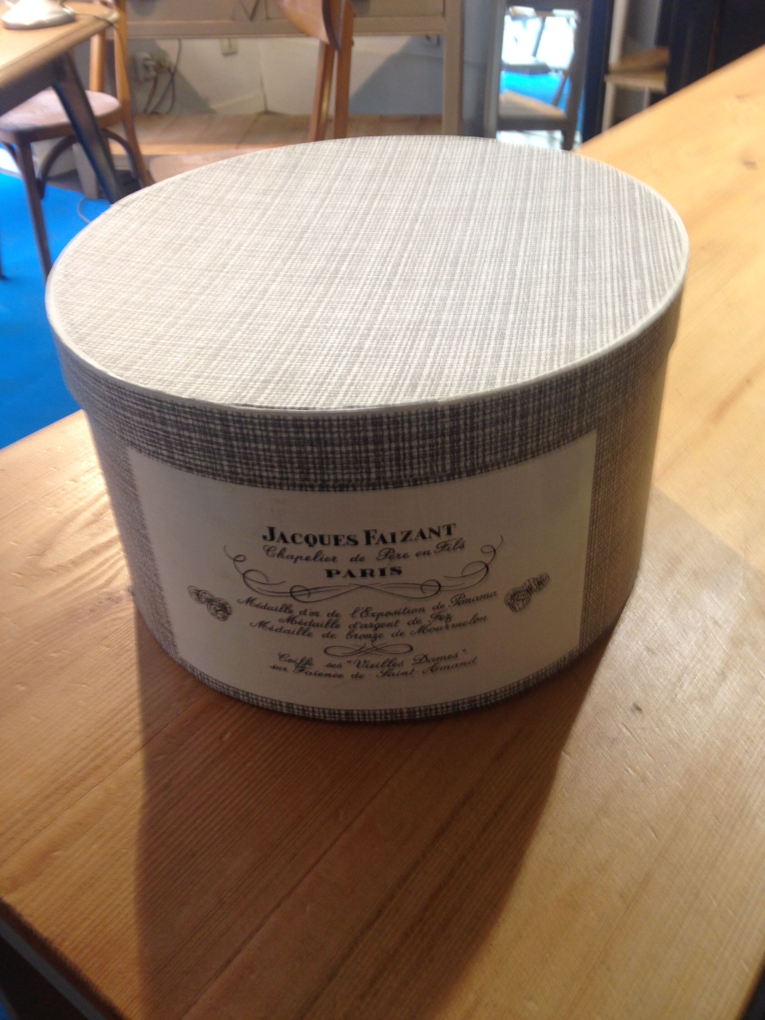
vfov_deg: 55.4
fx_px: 972
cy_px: 510
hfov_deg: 42.9
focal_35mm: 33
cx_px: 382
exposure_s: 1/20
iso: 50
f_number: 2.4
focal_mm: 4.12
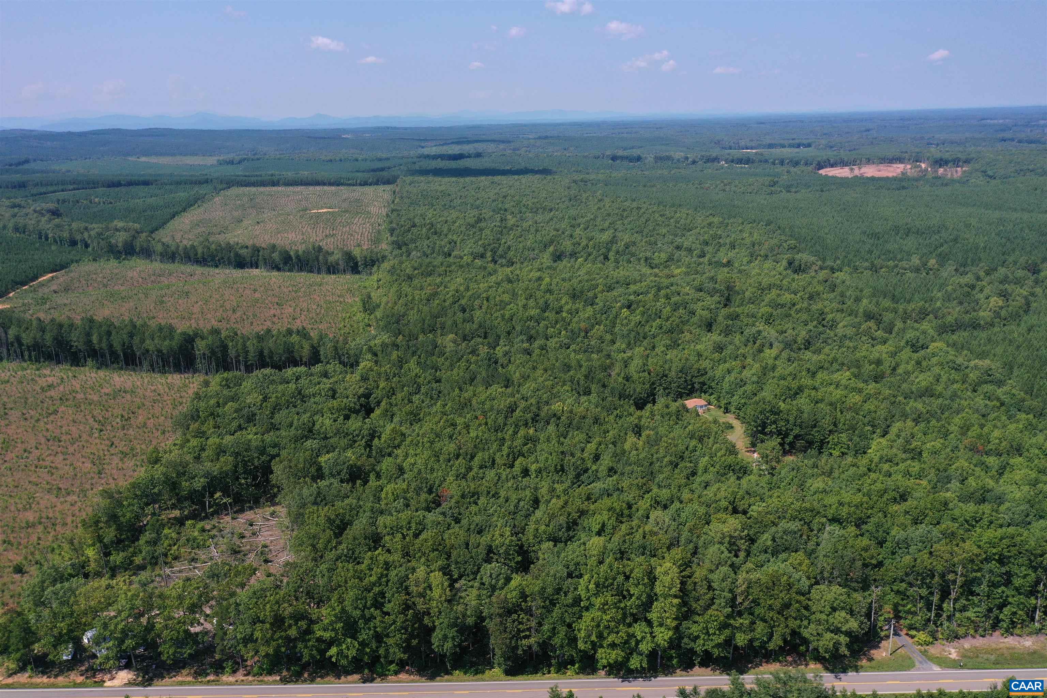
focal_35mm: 28
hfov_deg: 65.5
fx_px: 814
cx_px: 524
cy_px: 349
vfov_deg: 46.4
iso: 100
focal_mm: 10.26
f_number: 5
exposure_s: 1/640
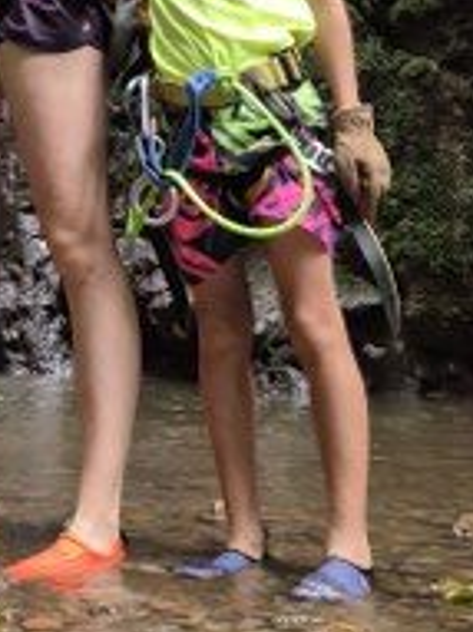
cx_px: -103
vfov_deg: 22.6
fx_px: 1404
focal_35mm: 77
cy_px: -192
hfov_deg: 18.1
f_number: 1.8
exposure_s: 1/120
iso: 800
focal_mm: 5.4
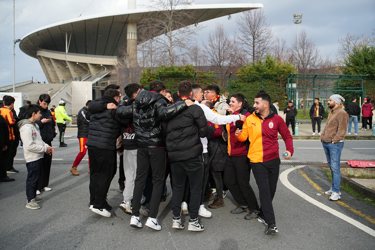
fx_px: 365
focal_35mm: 35
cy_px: 125
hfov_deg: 54.4
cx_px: 188
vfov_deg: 37.9
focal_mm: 35
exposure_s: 1/1250
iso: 320
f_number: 3.5
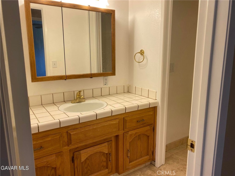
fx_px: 177
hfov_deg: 67.3
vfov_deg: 53.1
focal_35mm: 26
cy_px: 88
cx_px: 118
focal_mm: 4.25
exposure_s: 1/120
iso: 100
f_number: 1.8
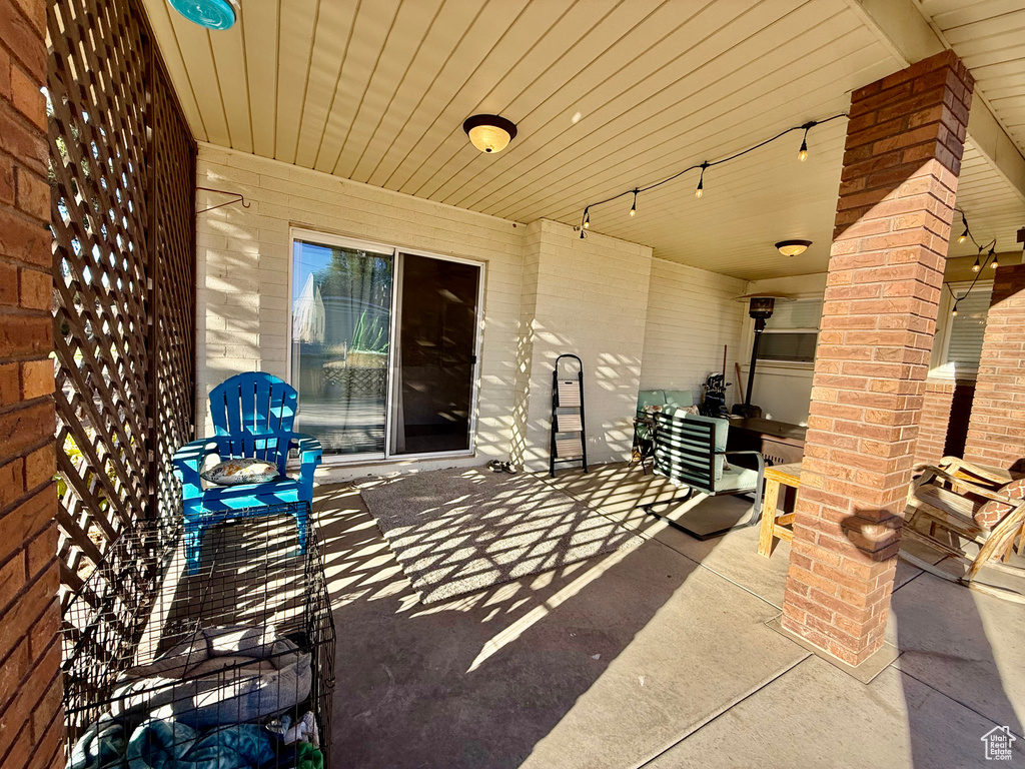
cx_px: 512
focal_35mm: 14
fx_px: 415
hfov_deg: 102.1
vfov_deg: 85.7
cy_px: 384
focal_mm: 2.22
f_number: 2.2
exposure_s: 1/368
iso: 64
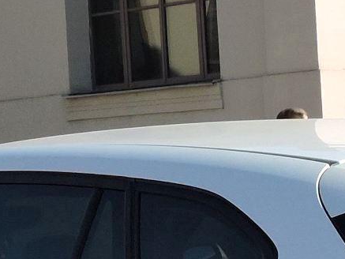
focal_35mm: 206
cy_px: 373
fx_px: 2054
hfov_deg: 9.6
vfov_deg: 7.1
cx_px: 179
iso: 100
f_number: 4
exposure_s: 1/640
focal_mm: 8.1
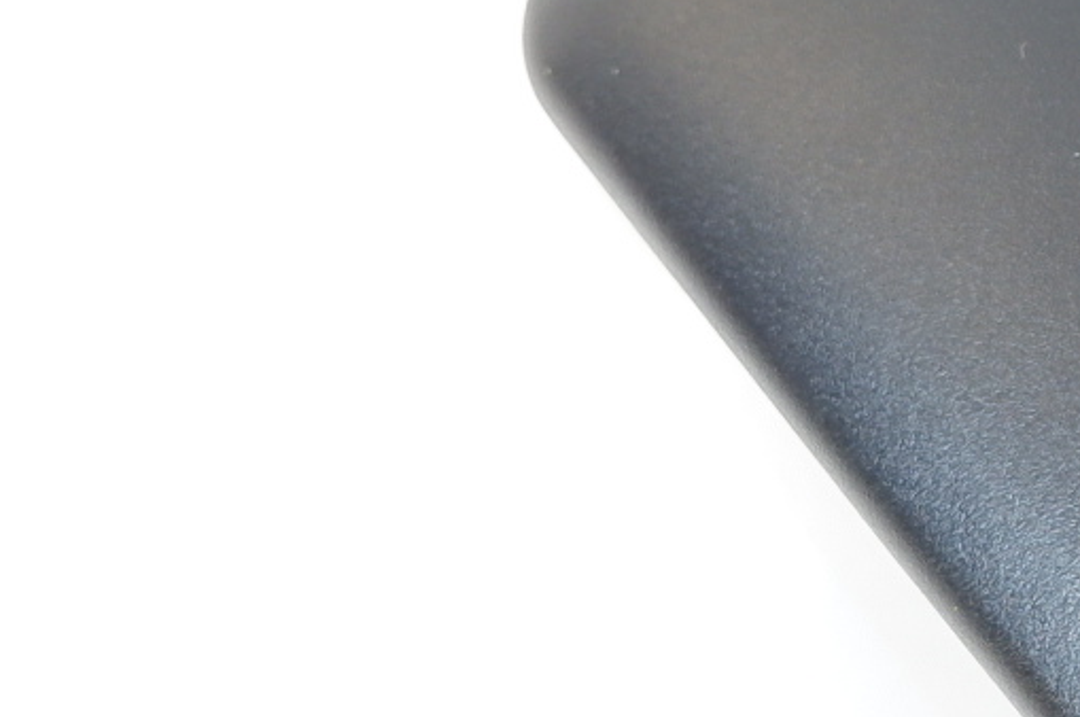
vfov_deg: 10.0
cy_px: 159
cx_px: 2198
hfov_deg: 13.0
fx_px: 4075
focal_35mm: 136
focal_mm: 15
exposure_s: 1/45
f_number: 3.5
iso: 200
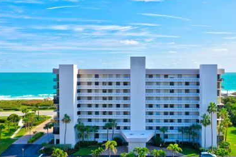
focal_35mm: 37
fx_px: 243
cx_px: 138
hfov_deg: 51.6
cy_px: 78
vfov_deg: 35.9
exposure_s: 1/320
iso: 100
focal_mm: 10.3
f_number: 8
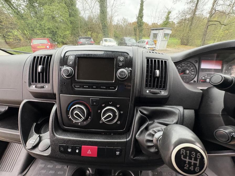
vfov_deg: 85.7
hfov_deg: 102.1
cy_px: 88
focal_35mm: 14
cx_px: 118
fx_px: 95
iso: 400
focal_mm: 2.22
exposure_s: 1/60
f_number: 2.2
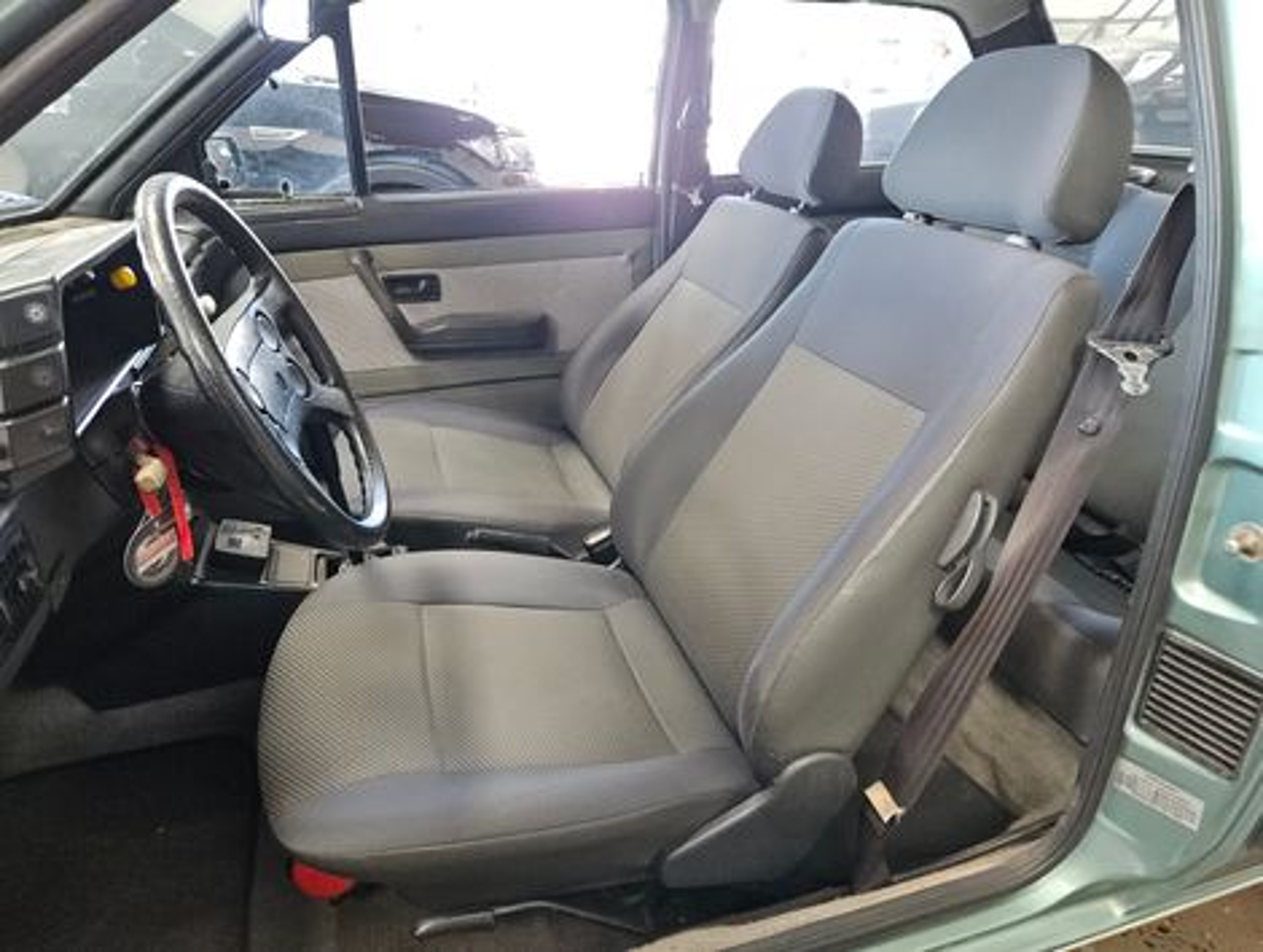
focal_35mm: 23
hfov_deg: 73.8
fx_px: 840
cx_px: 632
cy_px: 476
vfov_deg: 59.0
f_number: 1.8
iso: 640
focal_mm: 5.4
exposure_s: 1/170
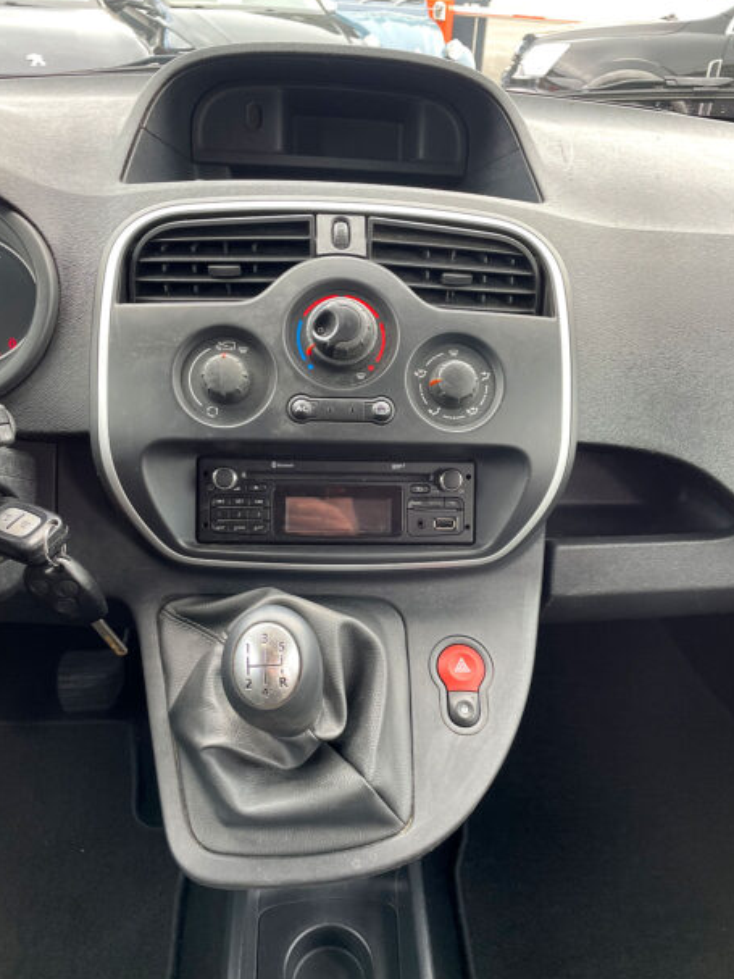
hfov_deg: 51.3
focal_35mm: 27
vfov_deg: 65.3
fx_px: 764
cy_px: 497
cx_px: 362
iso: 80
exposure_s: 1/121
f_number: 1.6
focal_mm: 4.2
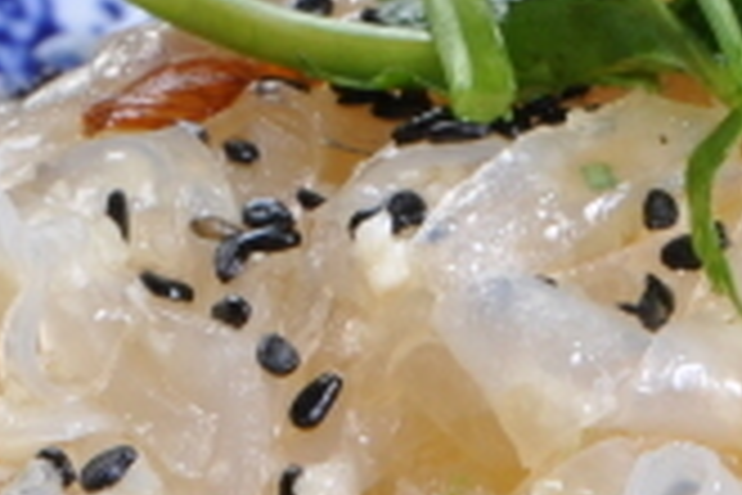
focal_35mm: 975
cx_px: 504
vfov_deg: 1.4
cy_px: 648
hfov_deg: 2.1
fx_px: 20096
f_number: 16
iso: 200
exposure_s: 1/125
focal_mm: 105
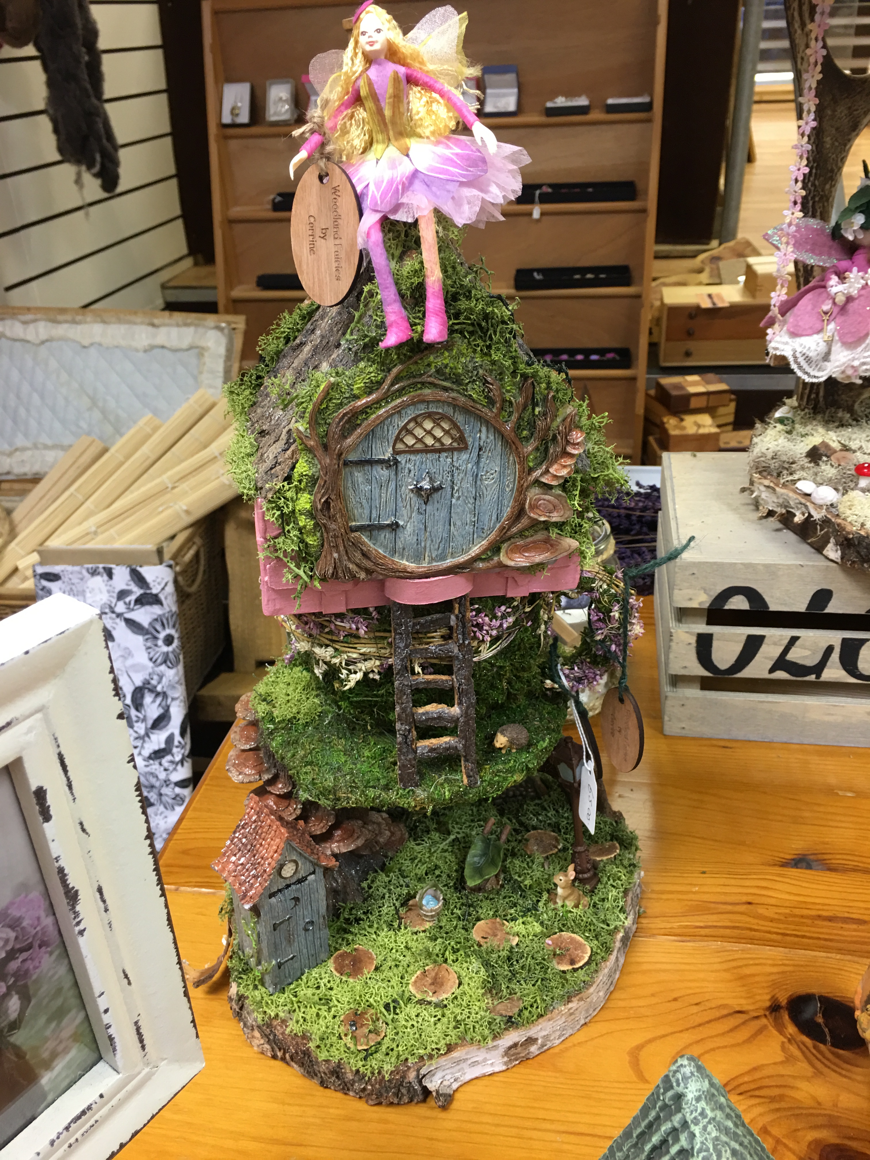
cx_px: 435
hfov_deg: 48.2
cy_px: 580
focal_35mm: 29
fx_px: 972
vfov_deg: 61.7
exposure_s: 1/17
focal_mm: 4.15
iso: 40
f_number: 2.2
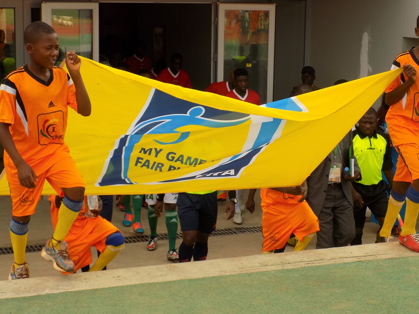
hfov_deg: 26.0
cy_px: 142
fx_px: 908
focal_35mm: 75
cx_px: 195
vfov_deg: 19.6
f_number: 4.1
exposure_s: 1/250
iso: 80
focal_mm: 11.5
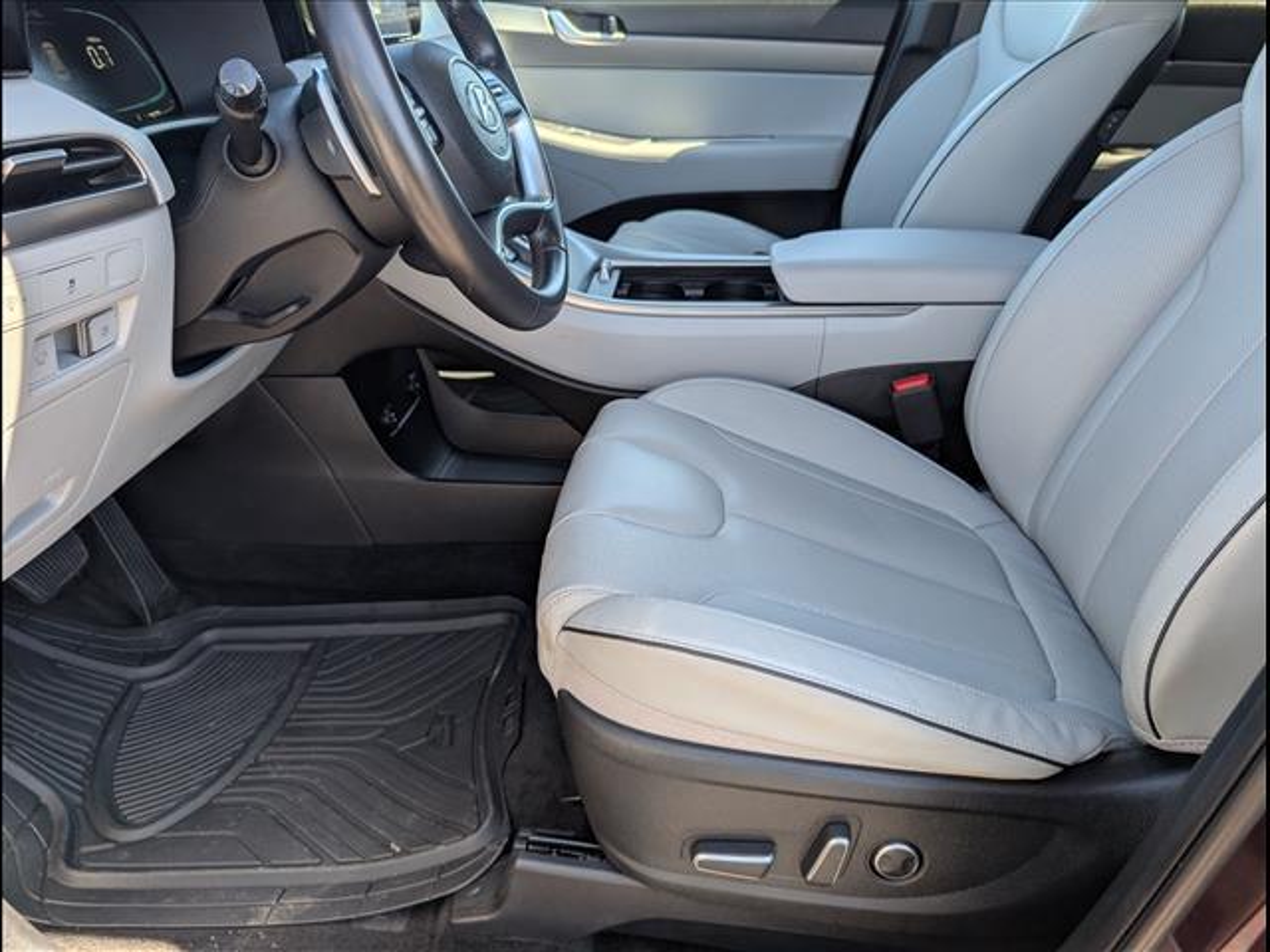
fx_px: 881
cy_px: 476
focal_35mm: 24
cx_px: 635
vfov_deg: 56.8
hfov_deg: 71.6
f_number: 1.68
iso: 23
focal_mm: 6.9
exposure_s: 1/455
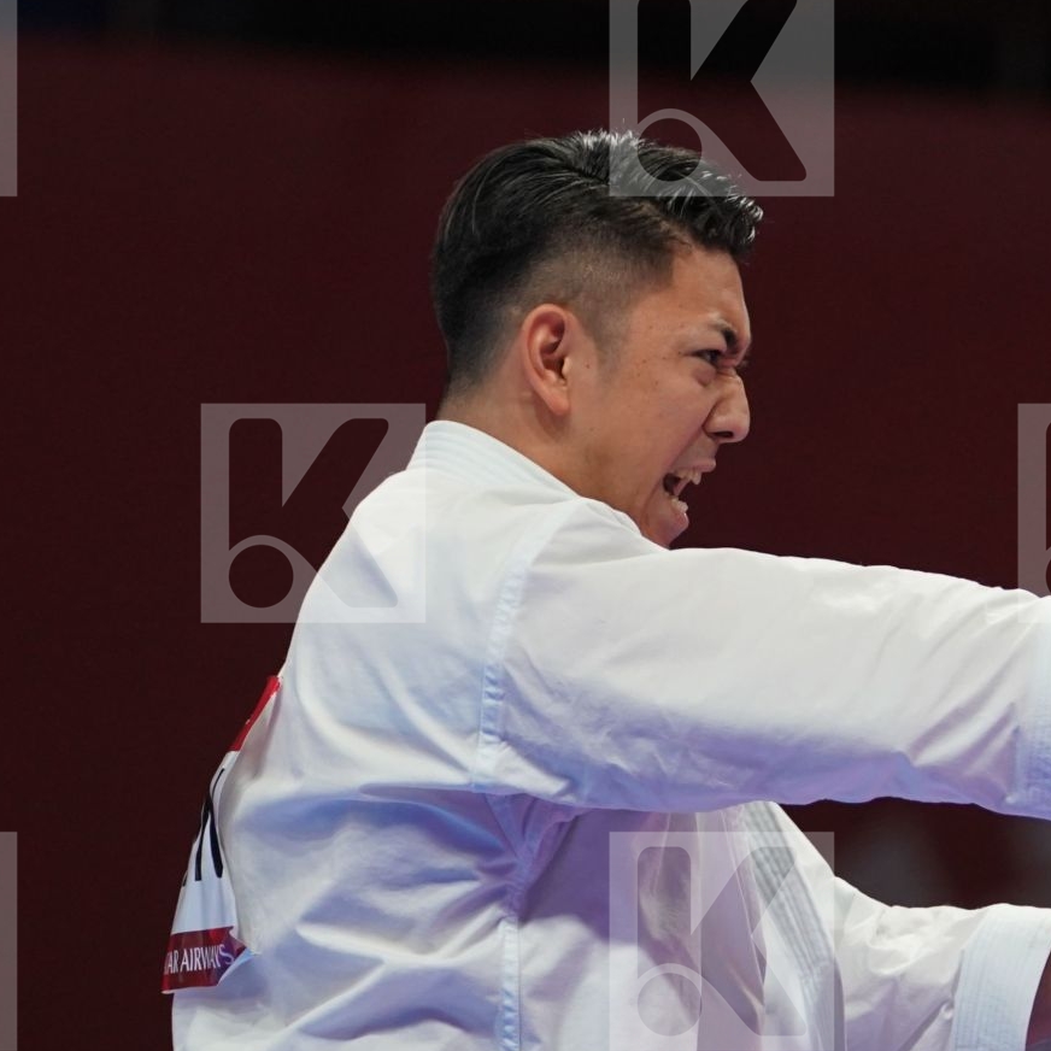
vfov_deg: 3.1
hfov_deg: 3.1
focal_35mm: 570
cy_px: 513
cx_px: 722
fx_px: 19580
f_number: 4
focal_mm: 217
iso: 1600
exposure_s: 1/500
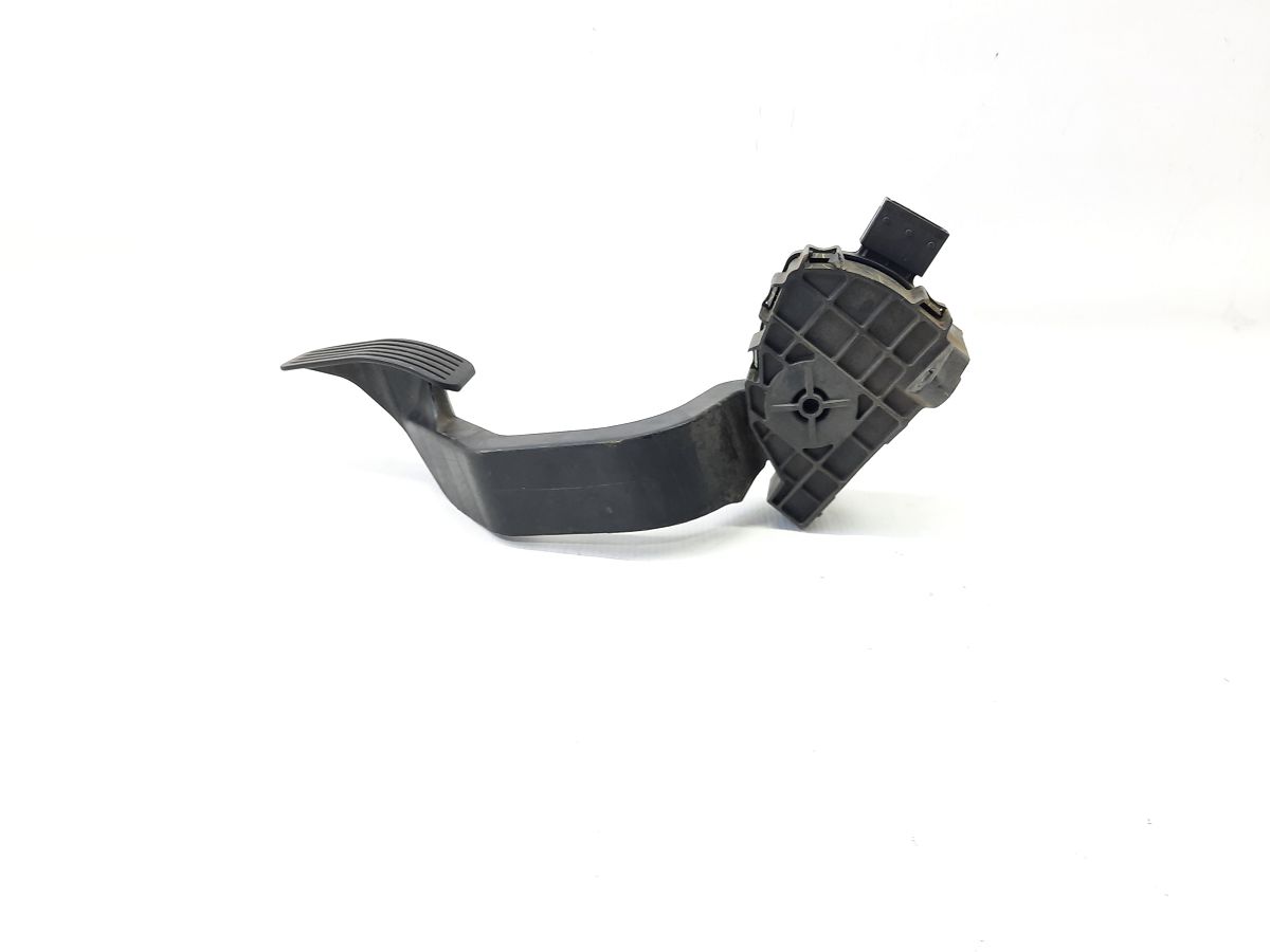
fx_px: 917
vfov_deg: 54.9
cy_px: 476
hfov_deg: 69.4
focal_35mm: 25
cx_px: 635
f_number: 2
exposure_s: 1/50
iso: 125
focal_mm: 4.6
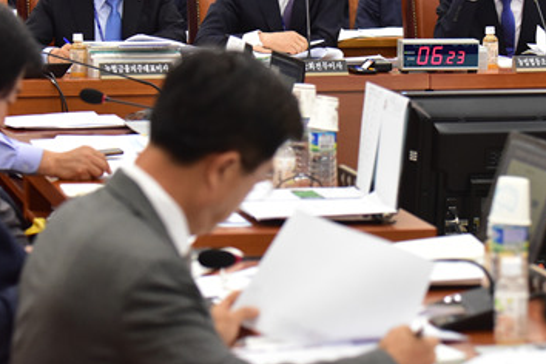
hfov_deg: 10.3
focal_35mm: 199
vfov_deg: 6.9
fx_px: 3018
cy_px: 132
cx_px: 359
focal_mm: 110
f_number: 5.6
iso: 5000
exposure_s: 1/250
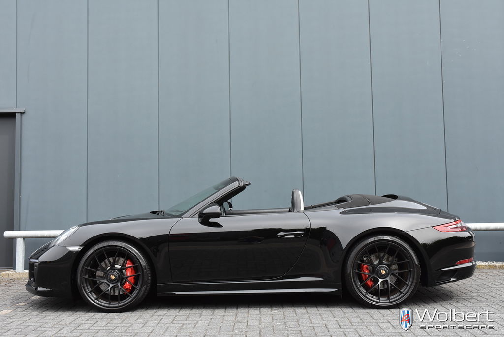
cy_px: 168
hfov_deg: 44.9
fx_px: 609
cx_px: 252
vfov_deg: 30.9
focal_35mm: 44
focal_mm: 29
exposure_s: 1/400
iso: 800
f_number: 8
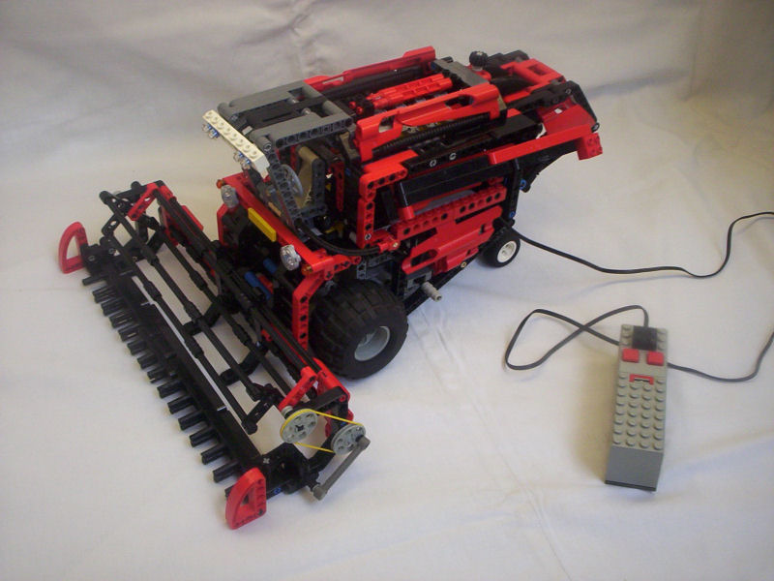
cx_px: 387
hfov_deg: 49.0
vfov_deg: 37.7
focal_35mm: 38
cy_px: 290
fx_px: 850
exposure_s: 1/117
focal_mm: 4.99
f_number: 4.5
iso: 100
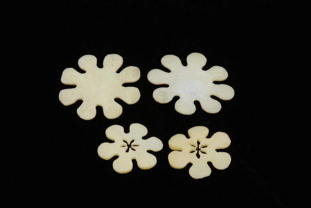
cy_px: 104
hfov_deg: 13.0
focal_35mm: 158
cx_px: 156
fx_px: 1362
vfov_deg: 8.7
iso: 100
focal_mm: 105
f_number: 22
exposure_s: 1
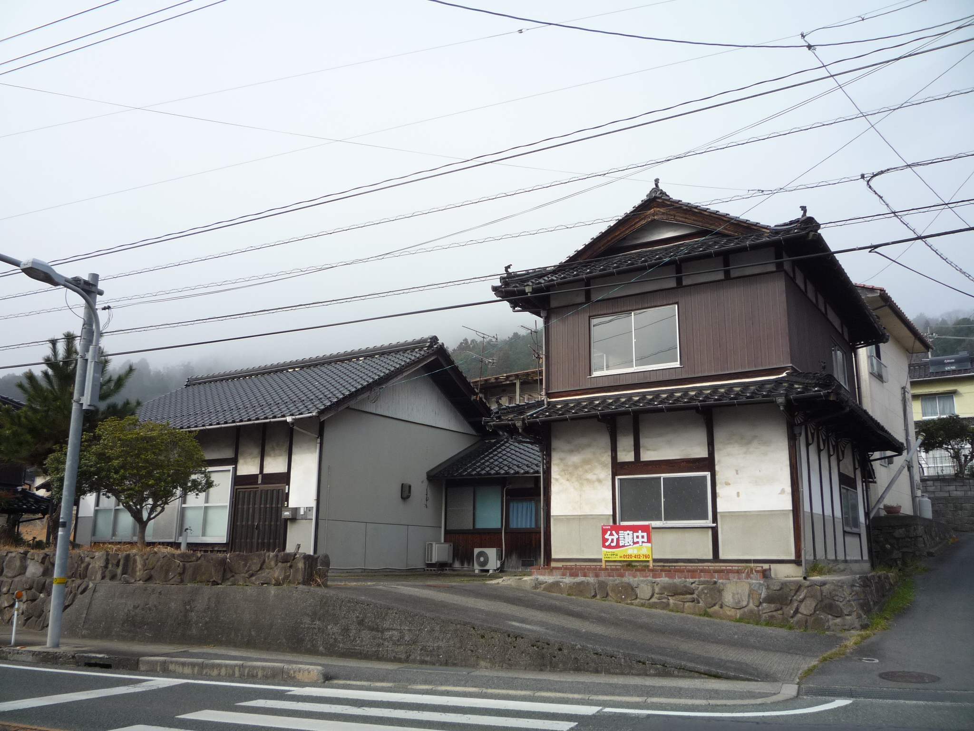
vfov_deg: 46.8
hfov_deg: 60.0
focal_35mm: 30
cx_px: 487
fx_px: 844
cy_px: 366
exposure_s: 1/400
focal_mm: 5.2
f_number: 4
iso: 100
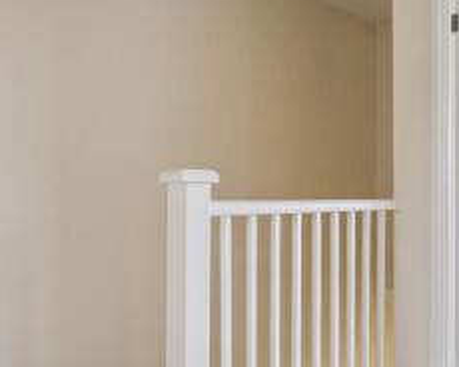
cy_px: 204
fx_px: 421
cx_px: 247
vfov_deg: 47.0
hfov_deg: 57.1
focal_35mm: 31
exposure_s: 1/13
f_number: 5.6
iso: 320
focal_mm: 16
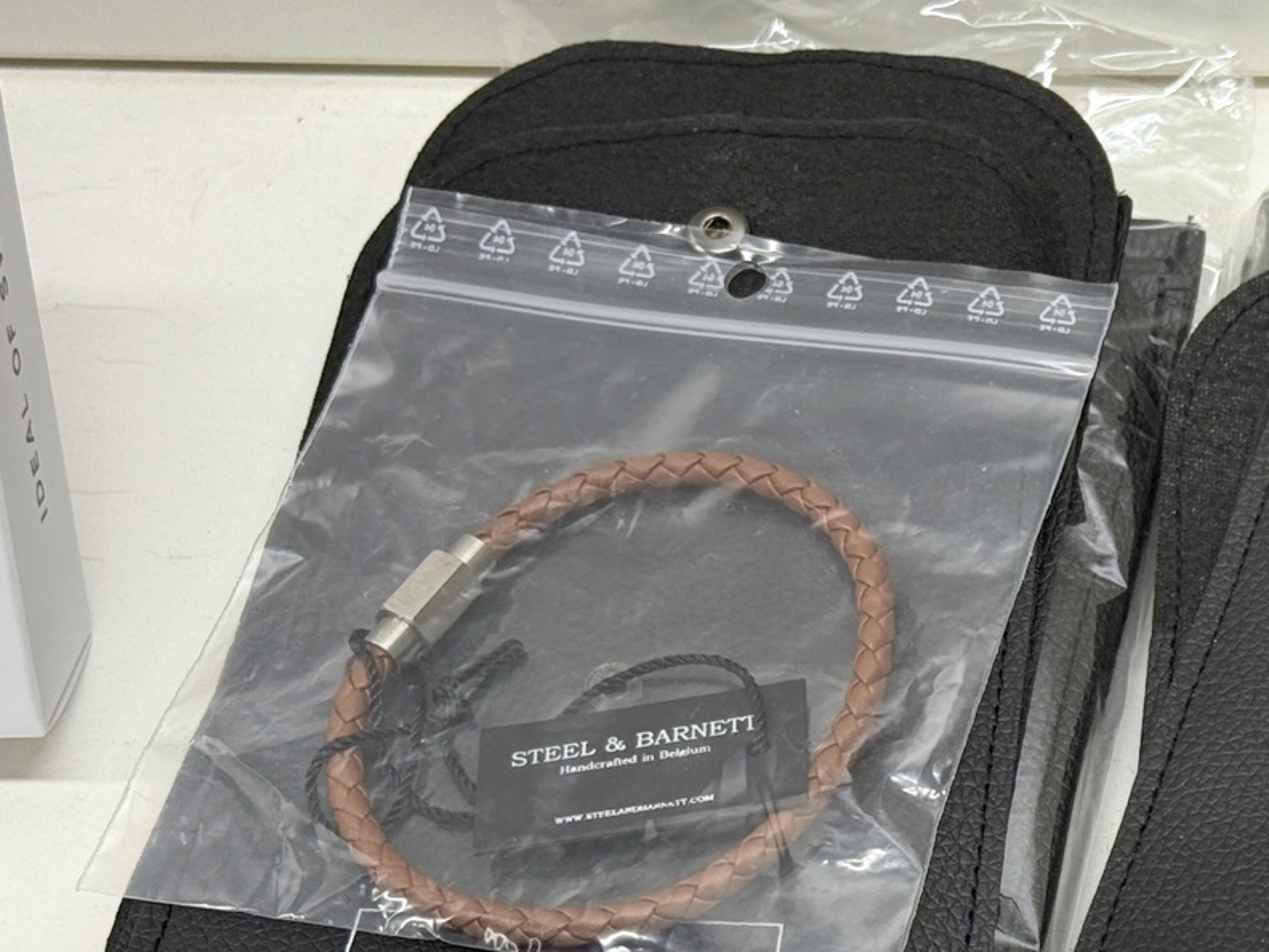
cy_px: 691
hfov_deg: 20.0
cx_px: 1053
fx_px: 3556
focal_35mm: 97
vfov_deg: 15.2
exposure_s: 1/231
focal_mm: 6.76
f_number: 1.78
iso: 125
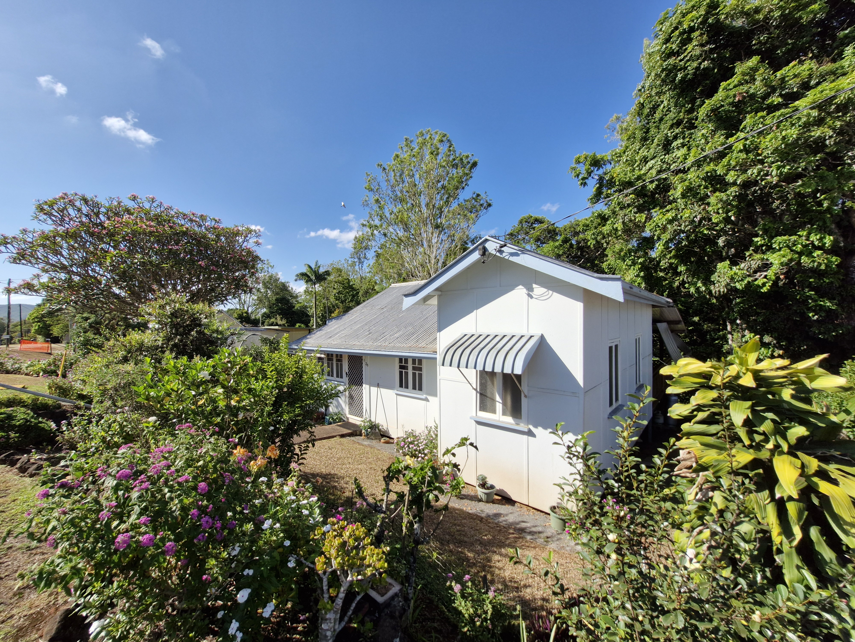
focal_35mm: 13
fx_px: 321
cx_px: 428
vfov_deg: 89.9
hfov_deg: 106.2
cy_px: 321
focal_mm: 1.74
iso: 50
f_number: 2.2
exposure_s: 1/1544
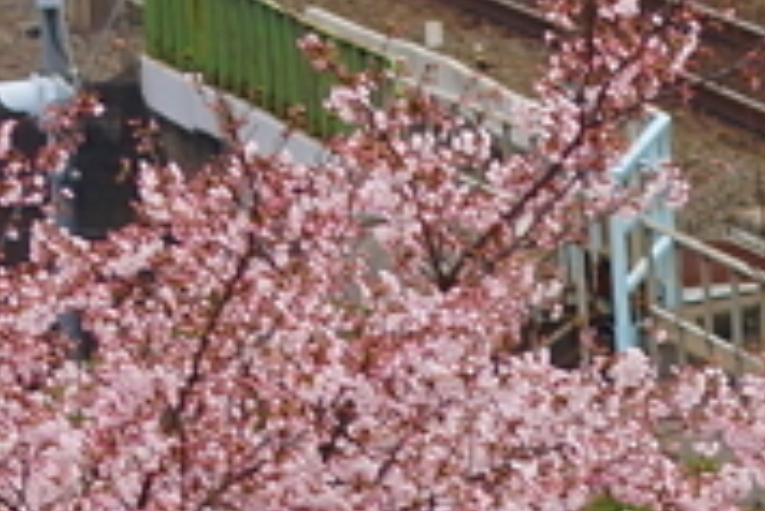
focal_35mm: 1271
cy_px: 505
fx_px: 27030
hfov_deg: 1.6
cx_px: 1186
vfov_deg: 1.1
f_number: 4.5
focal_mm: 105
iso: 100
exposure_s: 1/200
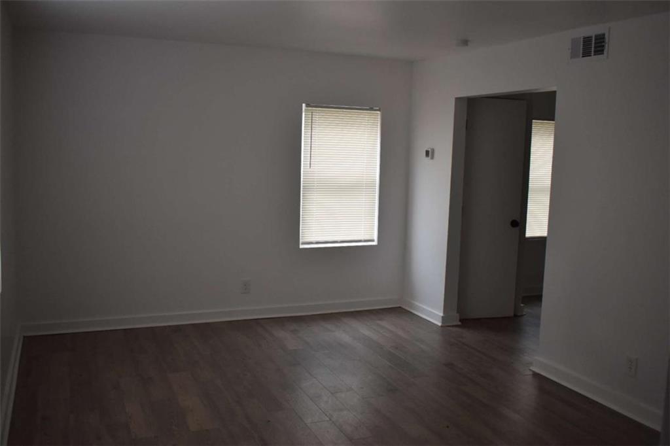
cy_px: 223
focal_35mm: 34
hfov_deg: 55.1
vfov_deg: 38.3
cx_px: 335
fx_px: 642
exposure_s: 1/250
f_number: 3.8
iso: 640
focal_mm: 23
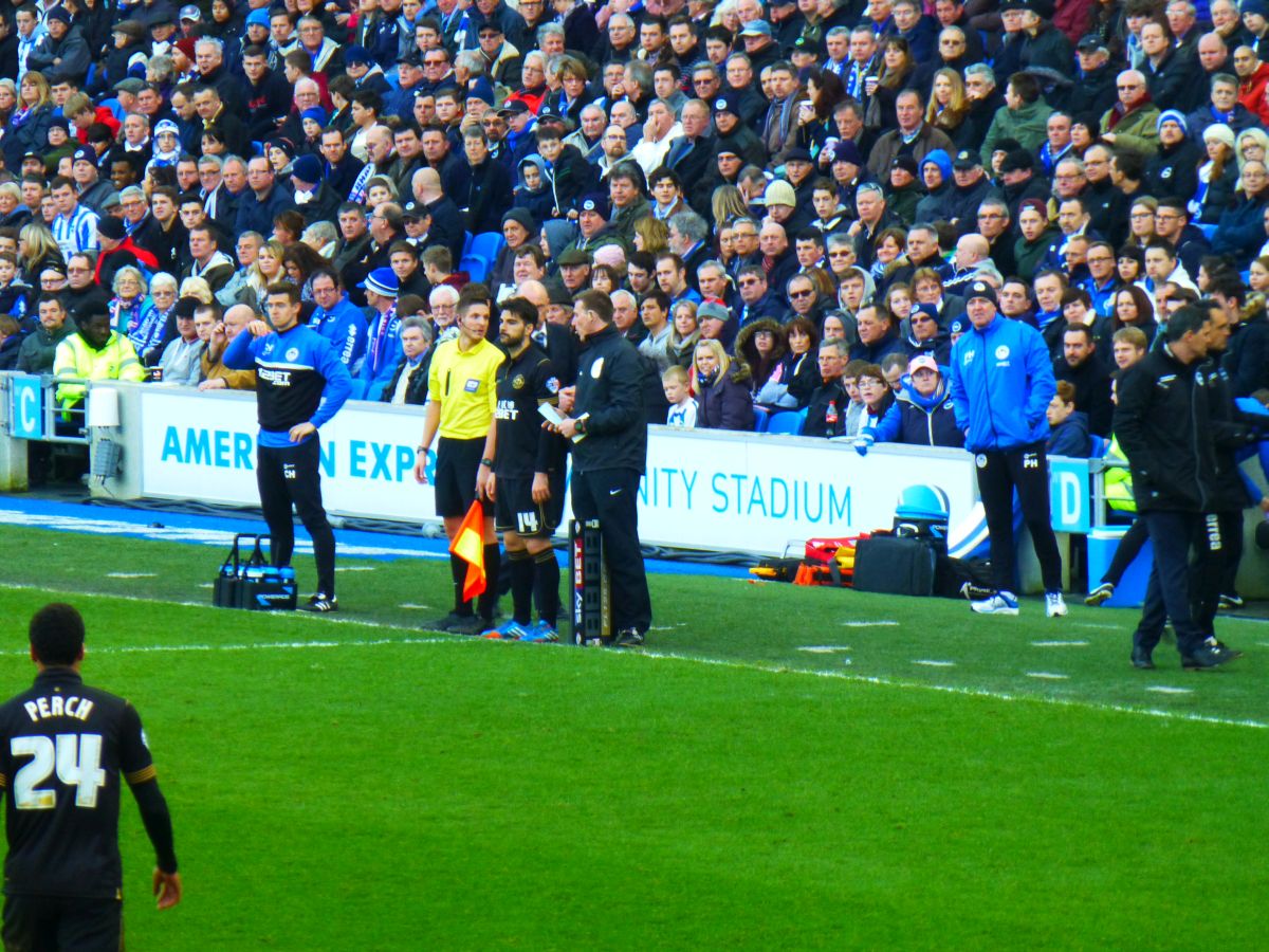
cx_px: 634
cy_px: 476
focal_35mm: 434
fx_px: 15910
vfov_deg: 3.4
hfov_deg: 4.6
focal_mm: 77.4
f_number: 6.2
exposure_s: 1/60
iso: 400
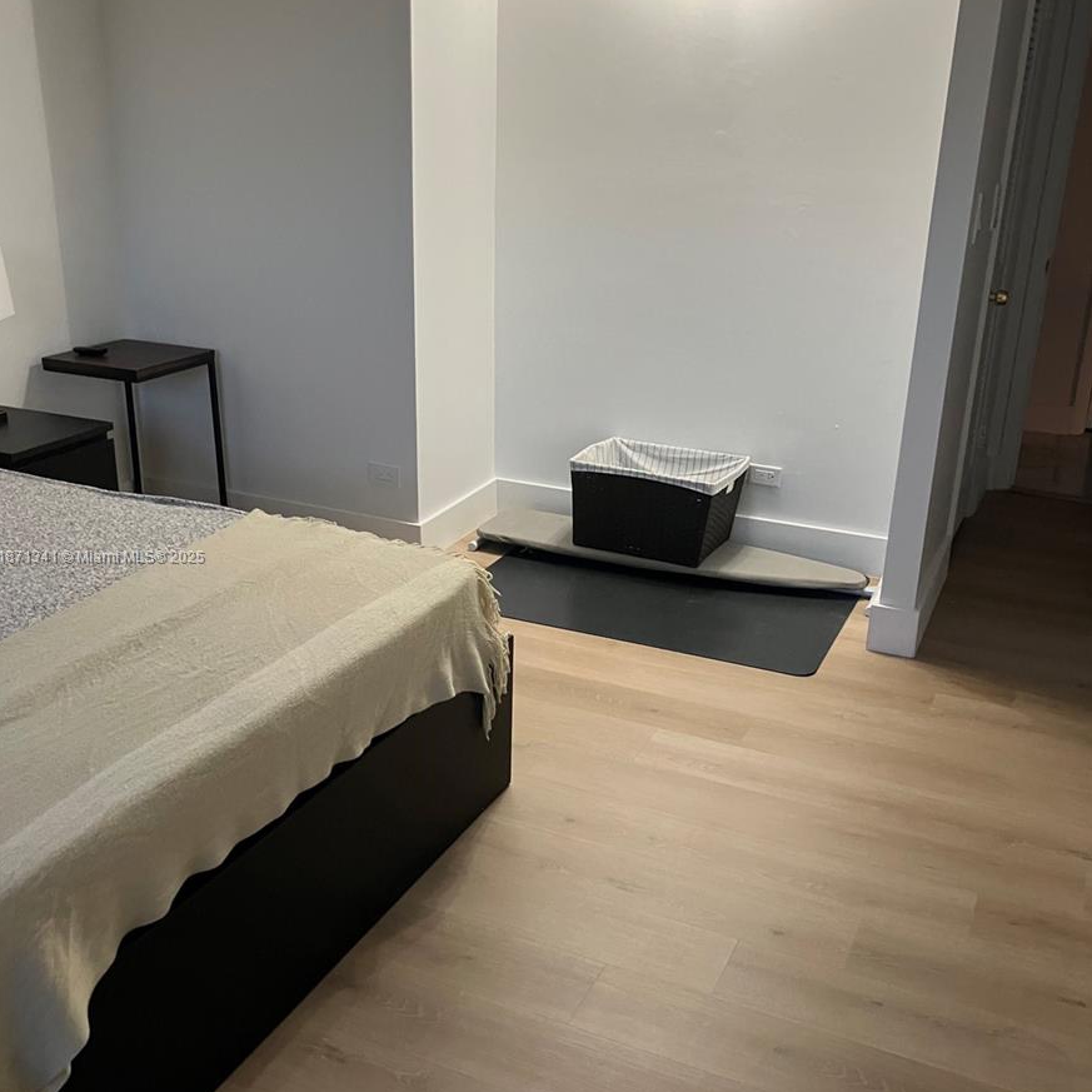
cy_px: 558
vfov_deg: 48.4
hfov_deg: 48.4
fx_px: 1213
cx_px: 538
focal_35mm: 34
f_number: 1.8
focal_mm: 3.99
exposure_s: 1/60
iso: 160
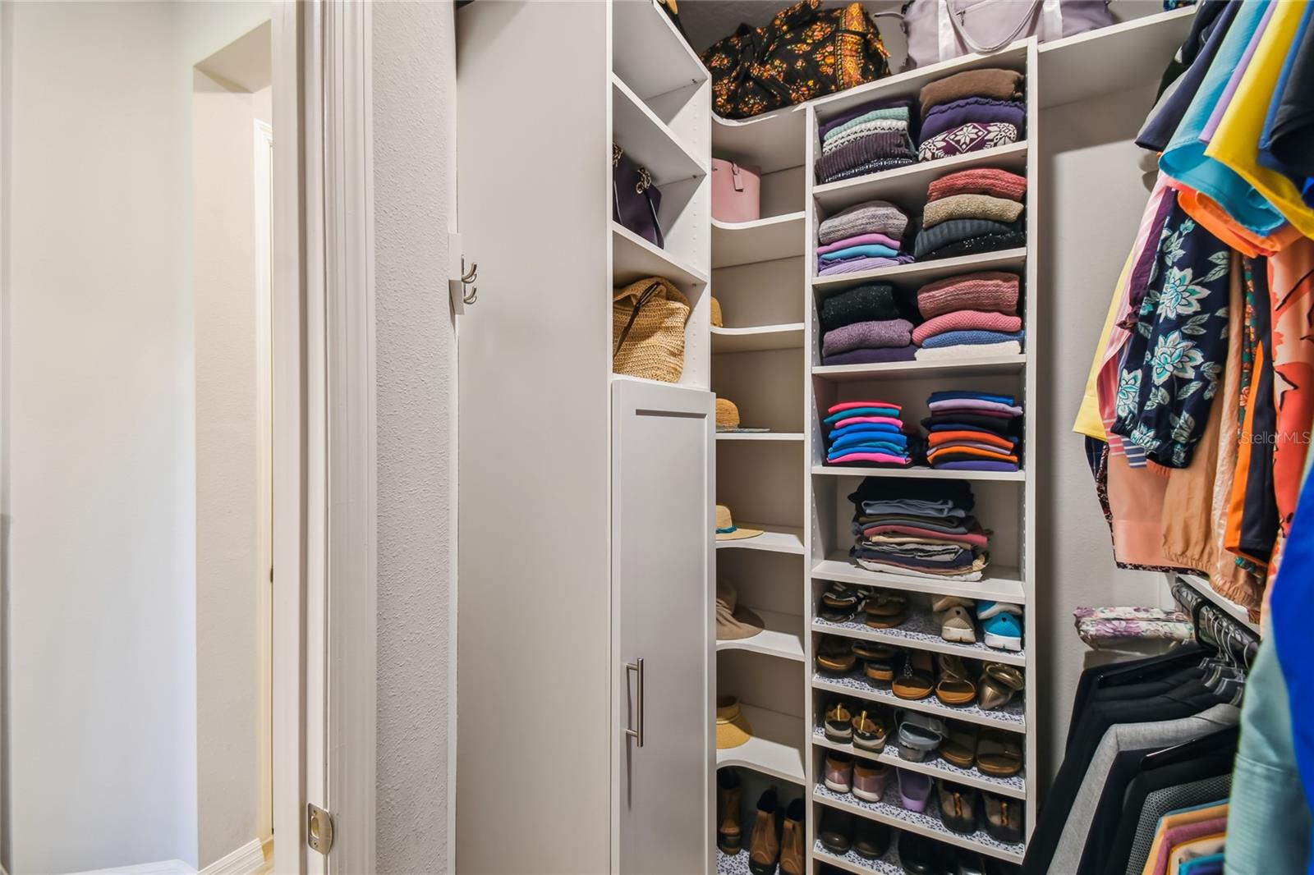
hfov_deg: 100.4
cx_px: 657
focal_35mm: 15
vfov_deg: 77.3
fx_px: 547
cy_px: 438
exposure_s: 1/2.5
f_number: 7.1
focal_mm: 10
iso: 100
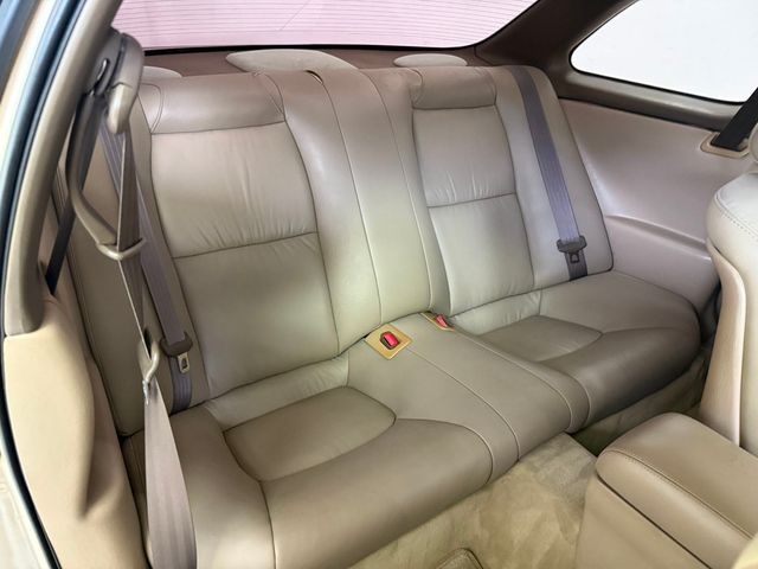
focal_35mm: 24
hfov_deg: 71.6
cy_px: 284
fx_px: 526
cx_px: 379
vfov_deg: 56.8
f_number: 1.78
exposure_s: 1/40
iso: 800
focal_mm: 6.76
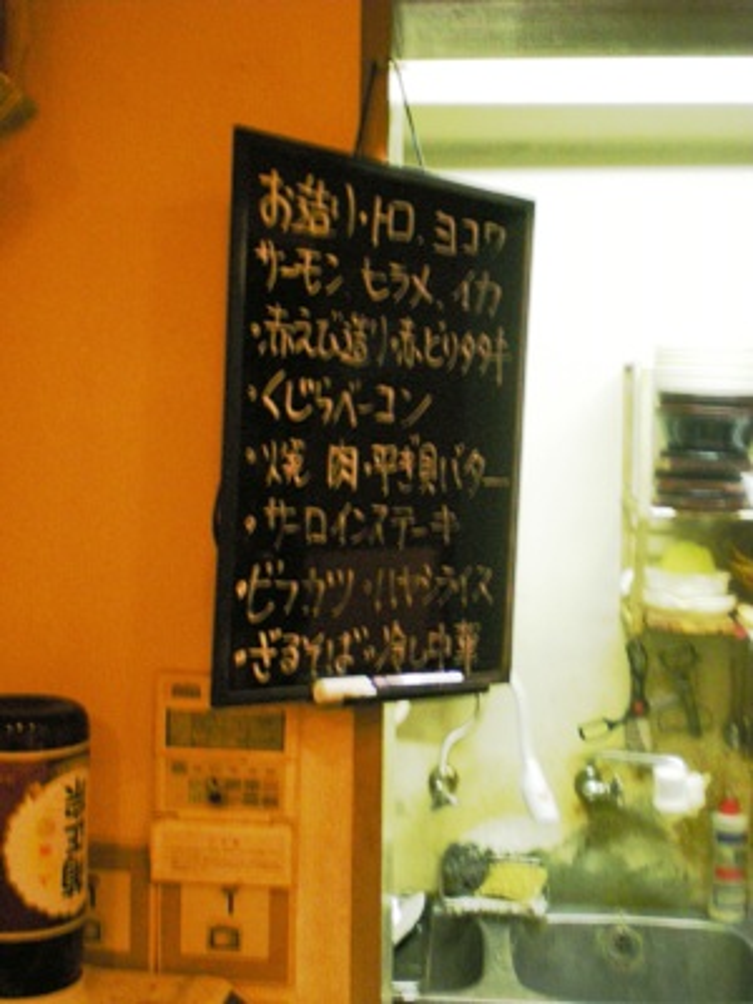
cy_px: 502
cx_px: 376
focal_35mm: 44
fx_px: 1276
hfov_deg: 32.9
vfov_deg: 42.9
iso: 444
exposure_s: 1/8
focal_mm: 7.4
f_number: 3.5
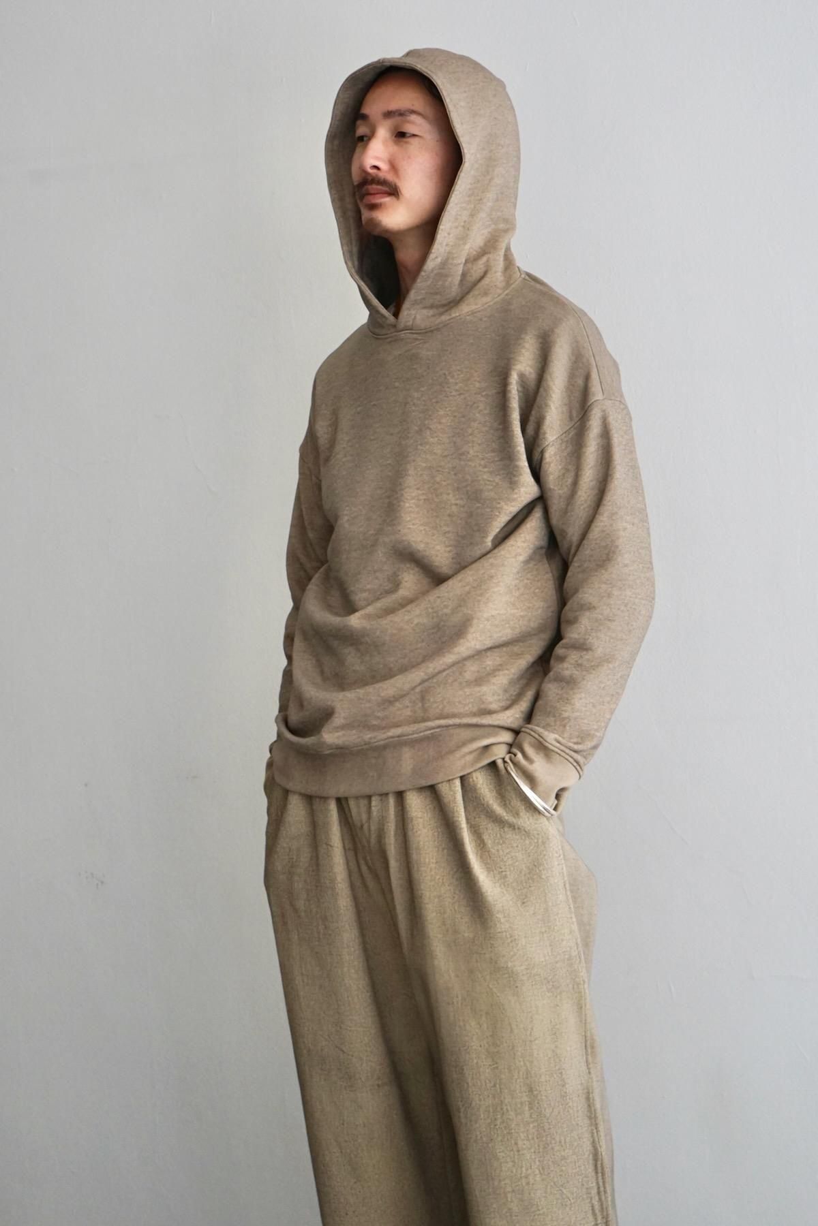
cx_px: 409
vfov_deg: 35.1
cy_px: 613
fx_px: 1943
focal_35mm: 57
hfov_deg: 23.8
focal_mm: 57
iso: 1250
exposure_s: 1/160
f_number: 5
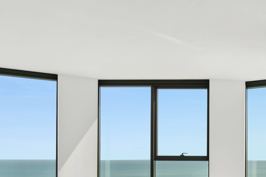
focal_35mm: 46
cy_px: 162
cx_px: 270
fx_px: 340
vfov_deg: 28.1
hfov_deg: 37.8
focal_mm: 16
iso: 320
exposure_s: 1/250
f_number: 7.1
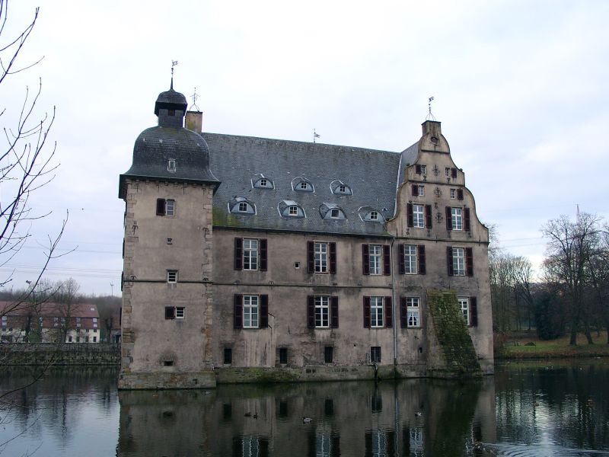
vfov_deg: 41.8
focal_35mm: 34
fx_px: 598
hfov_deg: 54.0
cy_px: 228
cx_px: 304
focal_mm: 7.13
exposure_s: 1/84.4
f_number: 2.8
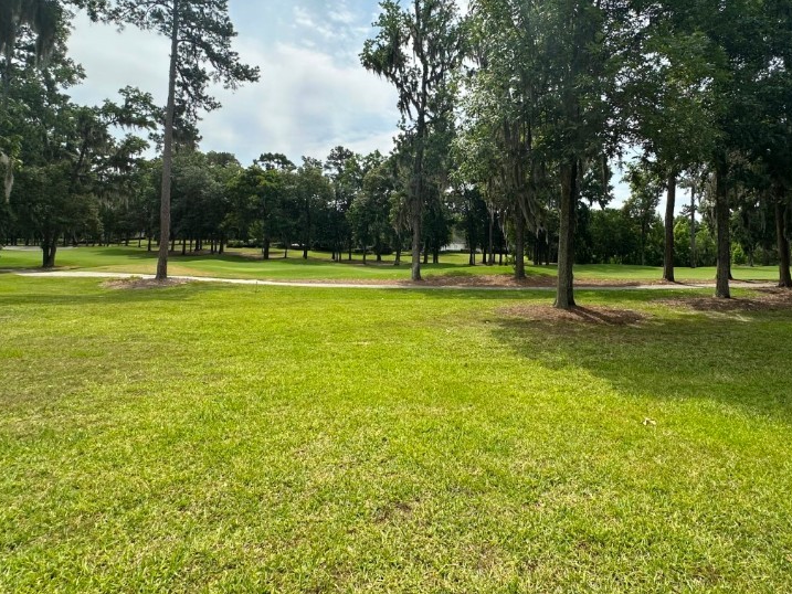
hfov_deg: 81.3
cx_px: 451
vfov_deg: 64.7
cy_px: 212
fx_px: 458
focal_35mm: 20
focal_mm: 2.22
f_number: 2.2
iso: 50
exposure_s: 1/2451
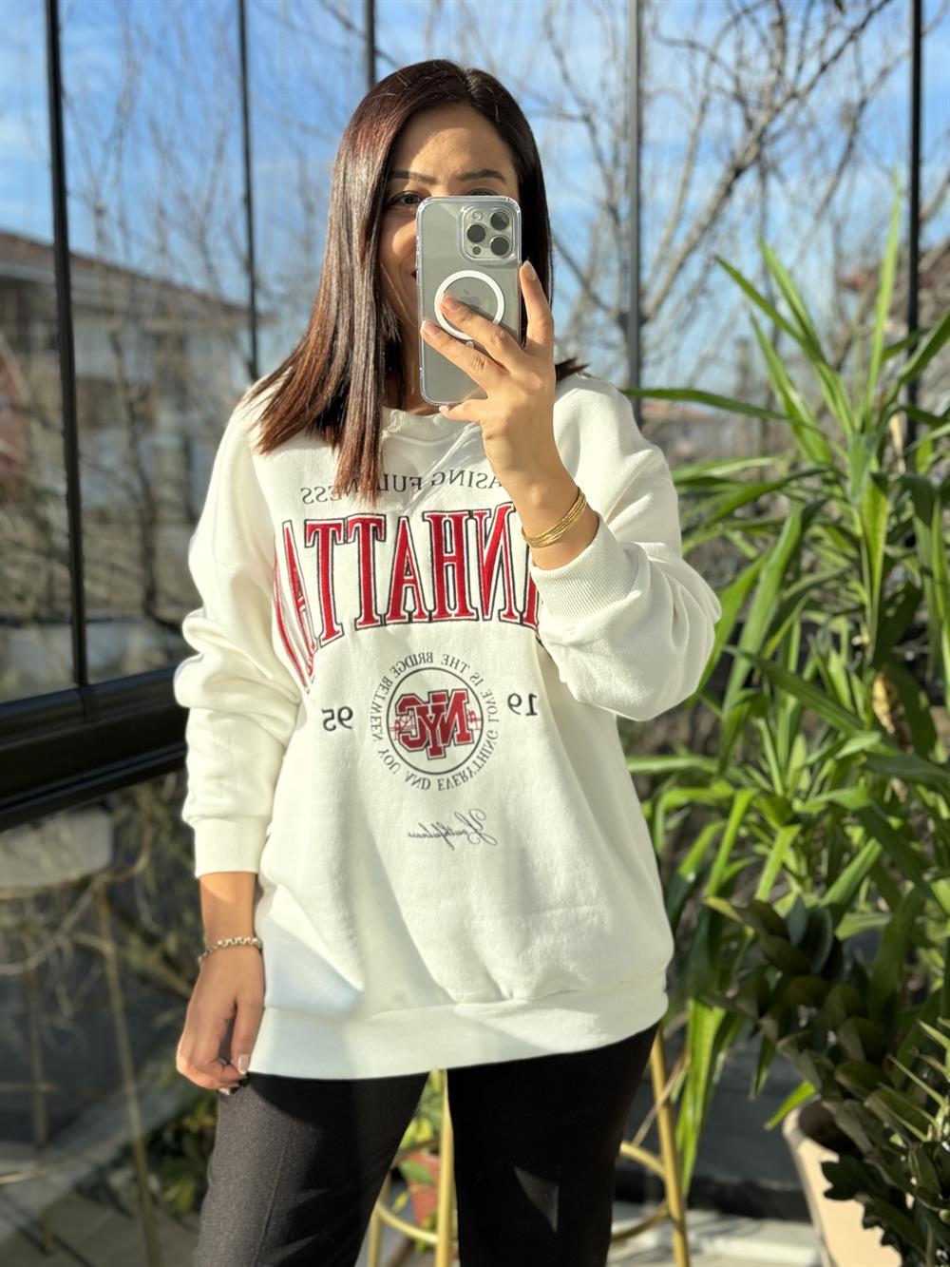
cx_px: 475
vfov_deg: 39.7
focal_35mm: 48
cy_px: 634
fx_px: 1756
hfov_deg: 30.3
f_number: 1.78
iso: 64
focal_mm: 6.86
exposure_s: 1/966
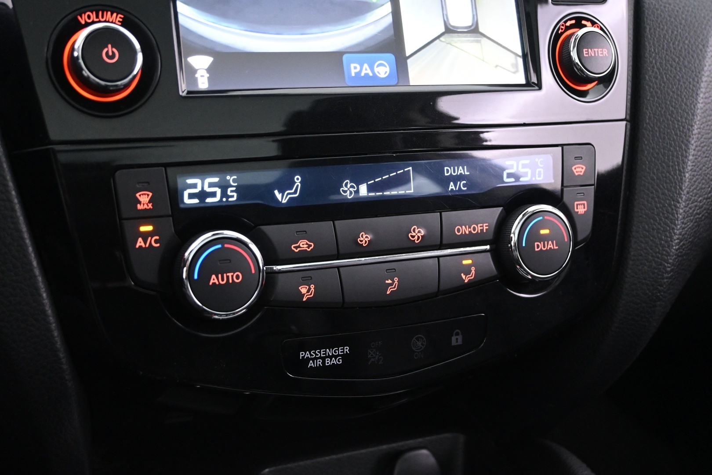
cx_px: 356
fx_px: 964
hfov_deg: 40.5
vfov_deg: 27.7
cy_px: 238
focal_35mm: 49
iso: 3200
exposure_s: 1/13
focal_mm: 32.5
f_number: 5
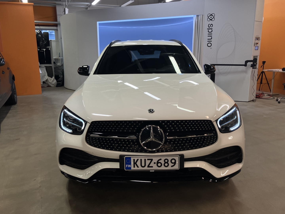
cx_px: 142
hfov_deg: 63.4
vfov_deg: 49.7
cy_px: 107
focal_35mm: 28
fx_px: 231
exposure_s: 1/100
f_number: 1.8
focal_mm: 3.99
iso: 64
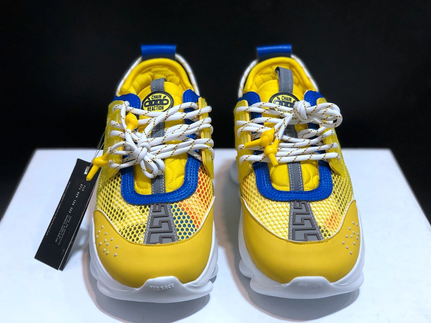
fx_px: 710
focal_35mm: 57
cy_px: 162
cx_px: 216
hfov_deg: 33.8
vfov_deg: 25.7
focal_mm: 6.6
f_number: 2.8
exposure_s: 1/30
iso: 125
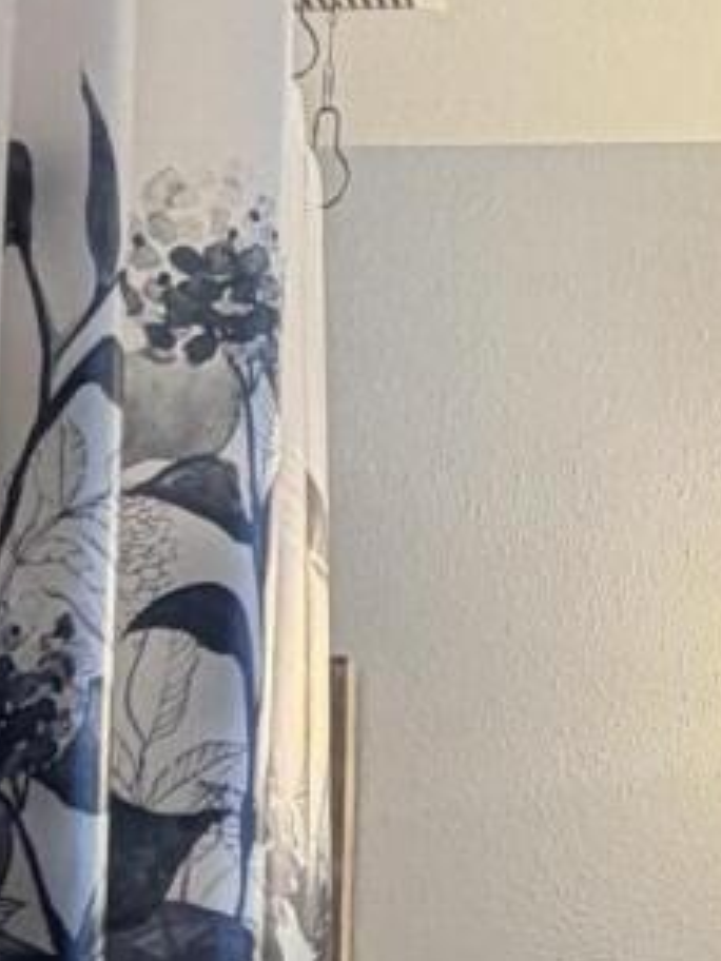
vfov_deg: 20.2
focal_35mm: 92
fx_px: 2555
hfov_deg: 15.4
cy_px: 1106
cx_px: 904
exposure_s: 1/120
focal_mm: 2.22
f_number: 2.2
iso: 160
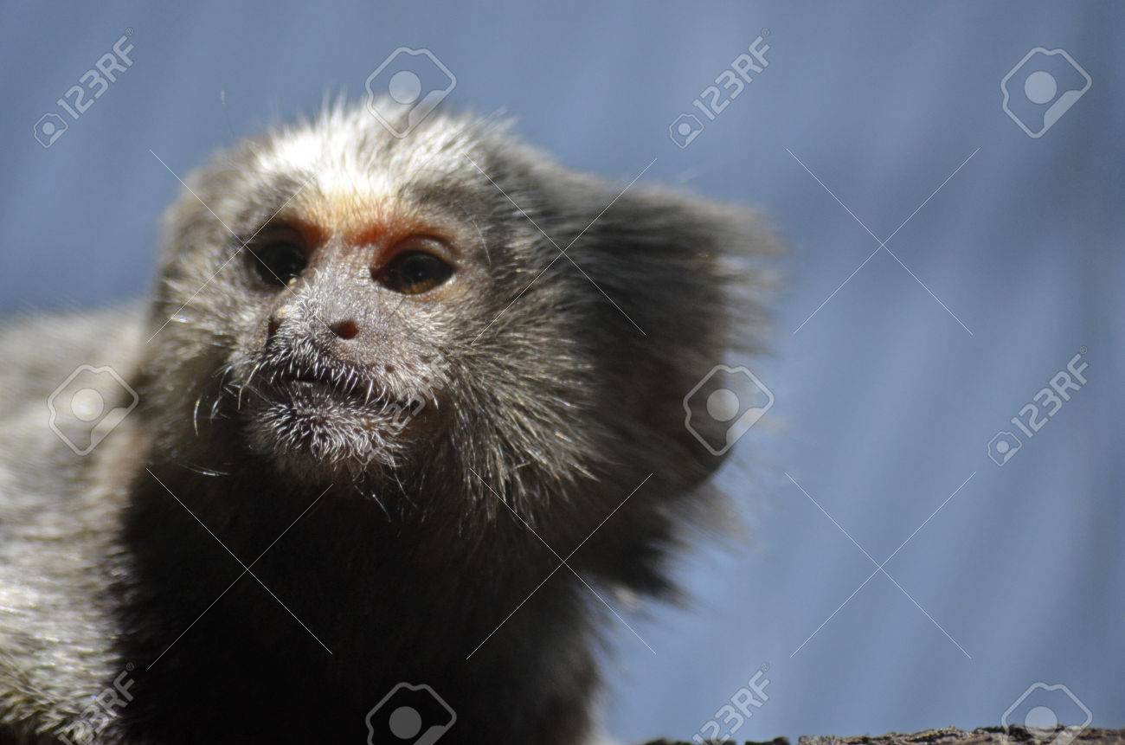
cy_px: 372
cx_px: 562
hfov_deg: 4.6
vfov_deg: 3.0
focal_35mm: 450
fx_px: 14033
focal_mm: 300
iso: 800
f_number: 5.6
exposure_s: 1/800
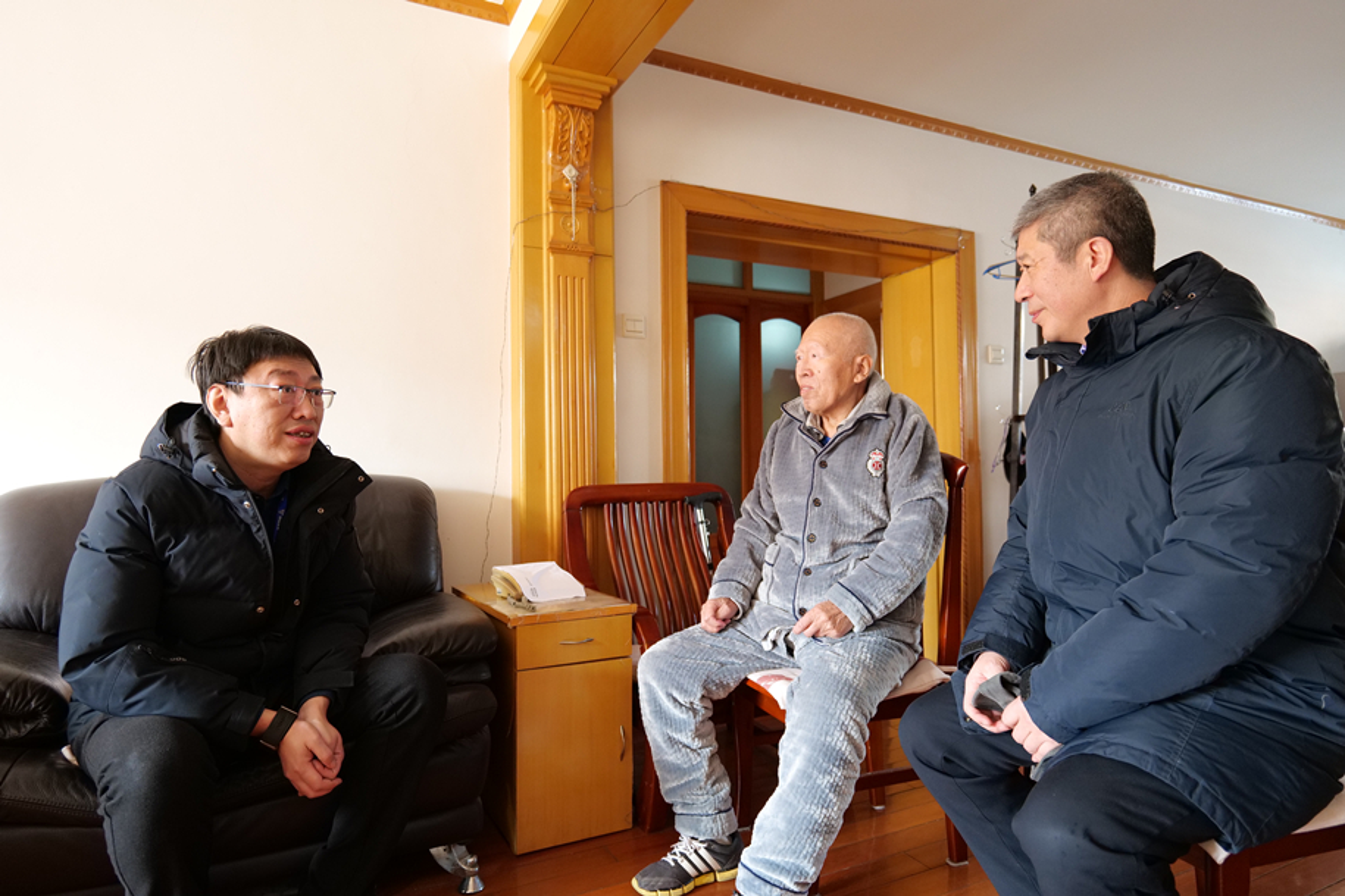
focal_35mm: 20
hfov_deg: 84.0
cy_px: 448
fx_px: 747
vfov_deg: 61.9
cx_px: 672
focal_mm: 20
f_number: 3.5
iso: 3200
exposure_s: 1/60
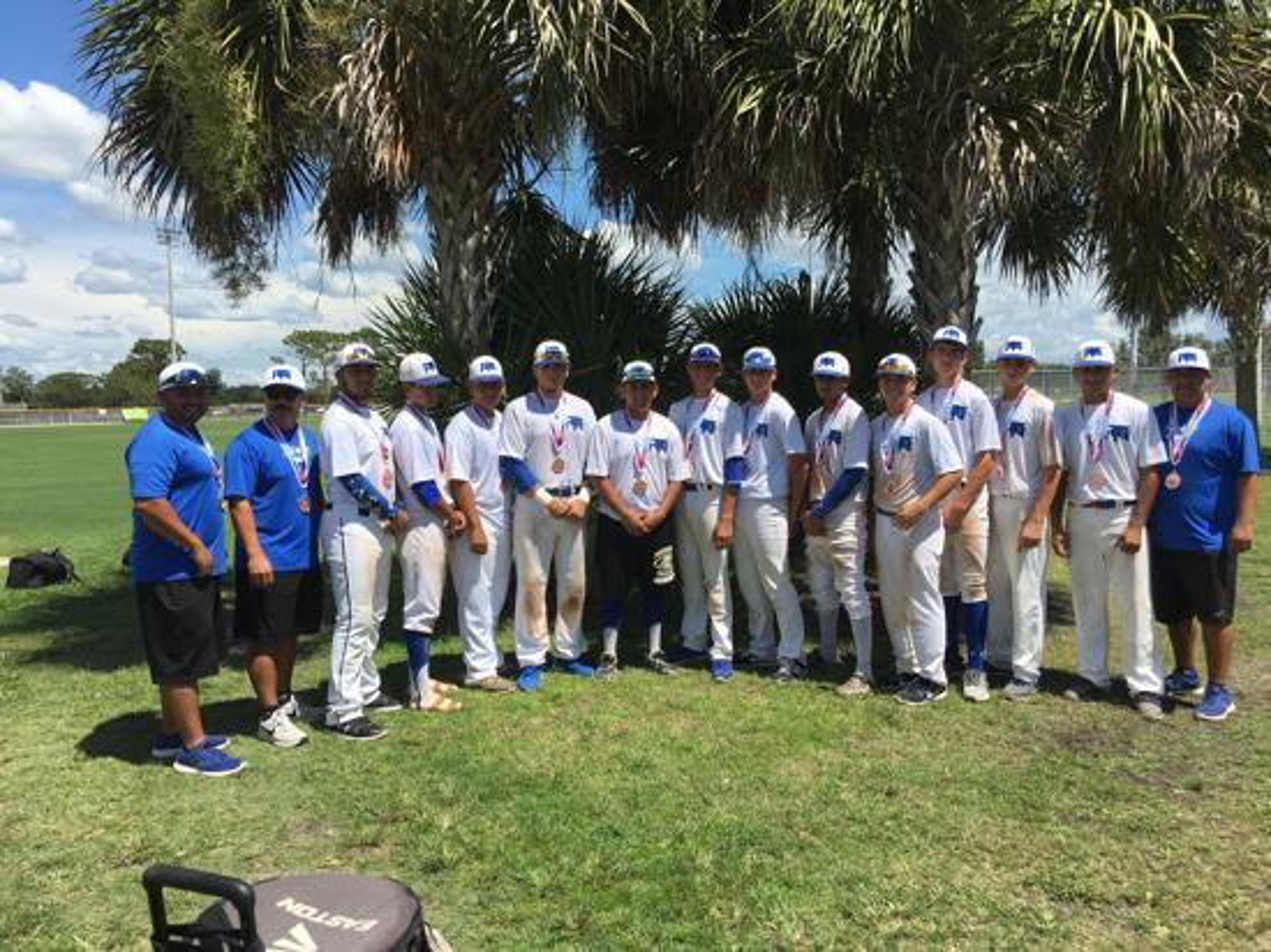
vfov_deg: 48.2
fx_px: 1064
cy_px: 476
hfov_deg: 61.7
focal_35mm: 29
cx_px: 636
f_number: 2.2
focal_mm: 4.15
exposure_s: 1/2137
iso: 25
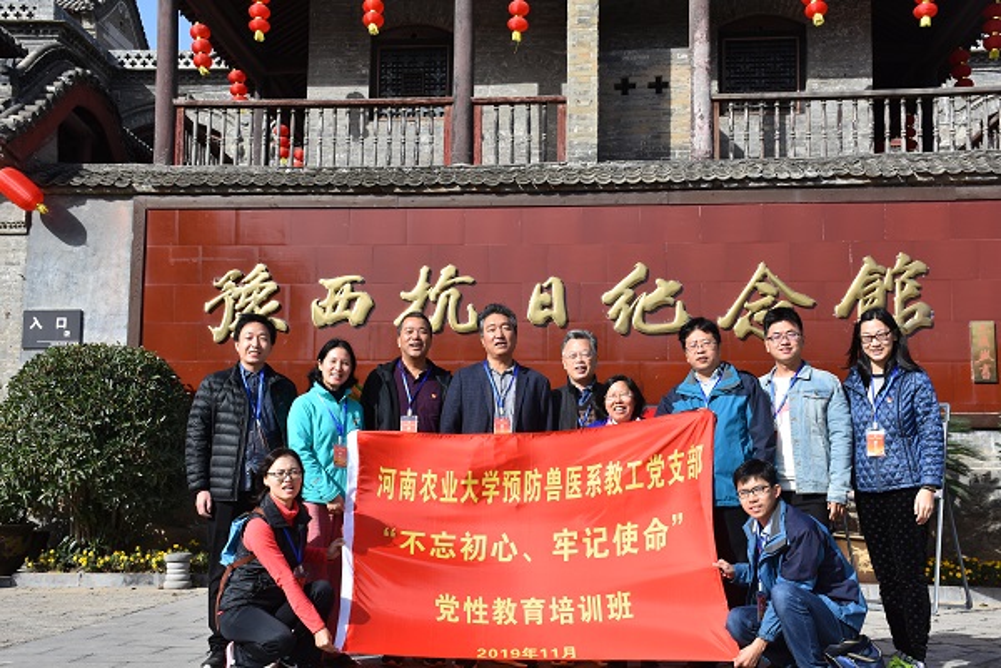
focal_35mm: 40
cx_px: 500
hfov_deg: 47.9
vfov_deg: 33.0
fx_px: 1126
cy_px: 334
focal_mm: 27
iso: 200
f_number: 8
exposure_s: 1/500
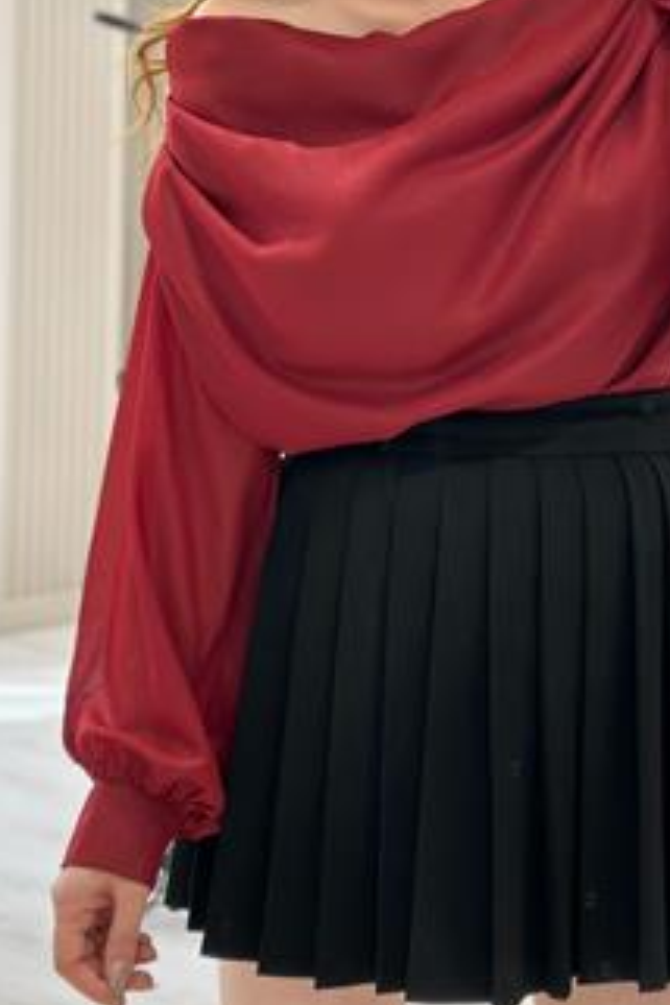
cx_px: 510
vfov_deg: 24.1
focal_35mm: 83
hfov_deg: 16.4
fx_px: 2317
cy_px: 208
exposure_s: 1/141
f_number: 1.78
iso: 64
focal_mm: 6.86
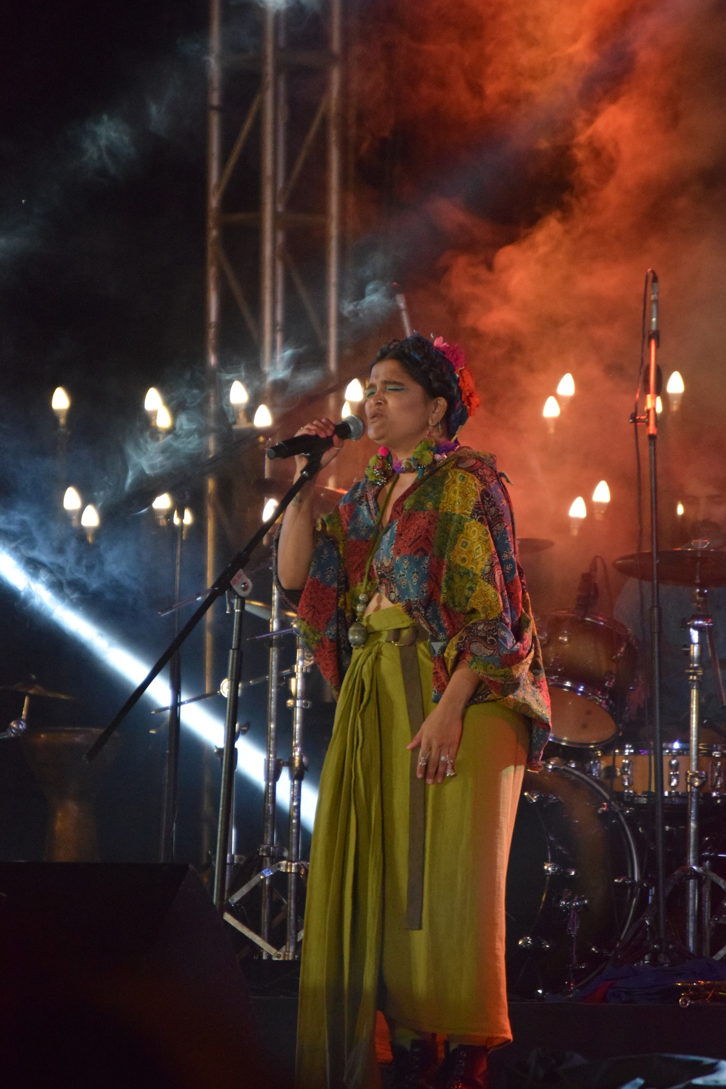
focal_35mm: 300
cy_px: 544
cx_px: 363
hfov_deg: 4.6
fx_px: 9070
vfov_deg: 6.9
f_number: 5.6
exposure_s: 1/500
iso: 5000
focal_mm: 200
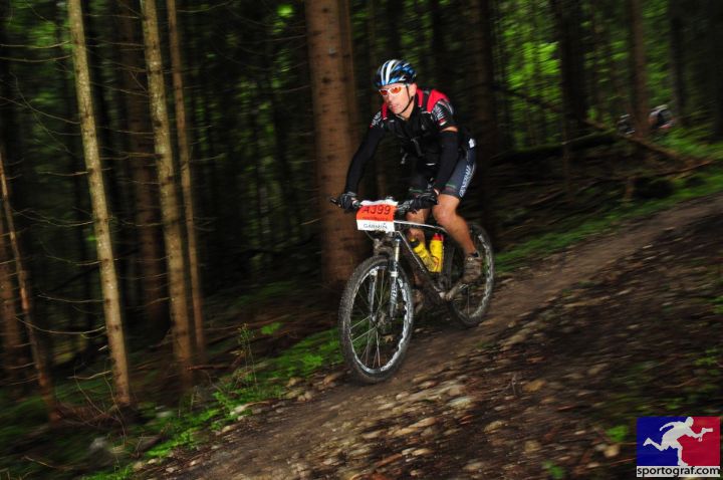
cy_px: 240
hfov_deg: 51.3
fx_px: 752
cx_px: 362
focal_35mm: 38
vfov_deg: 35.4
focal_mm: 25
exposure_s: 1/100
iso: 1000
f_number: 6.3
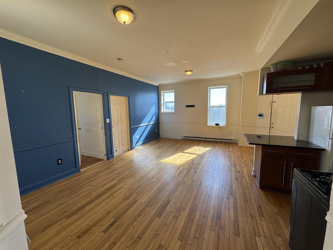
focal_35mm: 14
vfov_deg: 85.7
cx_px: 166
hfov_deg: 102.1
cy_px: 125
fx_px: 135
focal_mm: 2.22
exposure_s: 1/122
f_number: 2.2
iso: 40
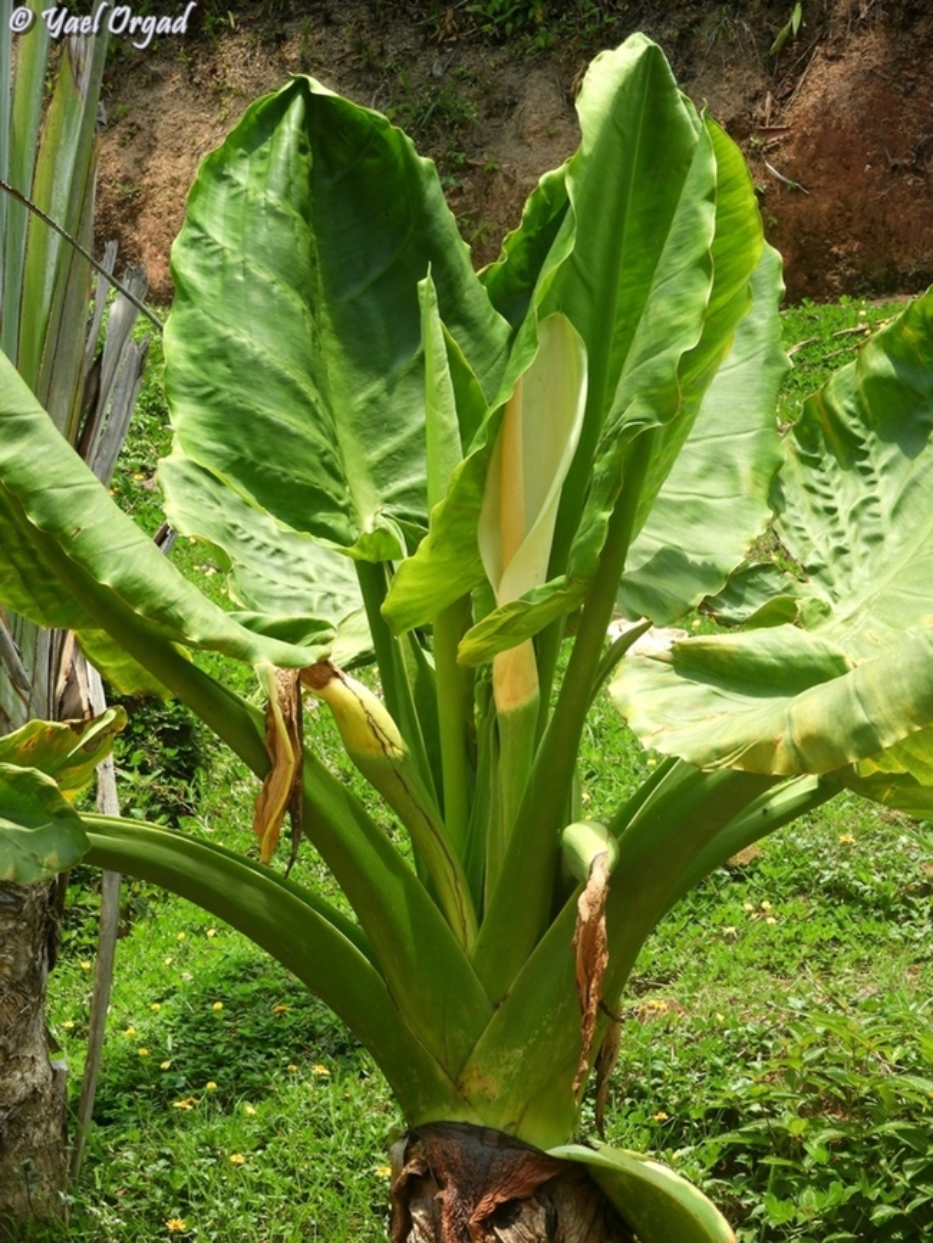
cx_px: 466
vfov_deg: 7.9
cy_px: 622
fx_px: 8980
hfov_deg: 5.9
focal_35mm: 250
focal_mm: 44.8
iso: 110
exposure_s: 1/125
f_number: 5.5
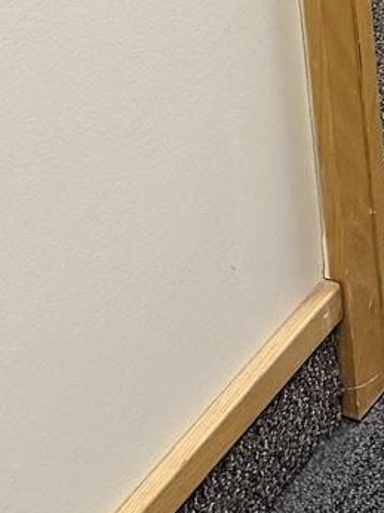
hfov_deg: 8.2
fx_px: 2369
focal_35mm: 160
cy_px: -1113
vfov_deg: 9.3
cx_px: 1039
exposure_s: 1/60
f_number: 1.78
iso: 160
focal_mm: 6.76
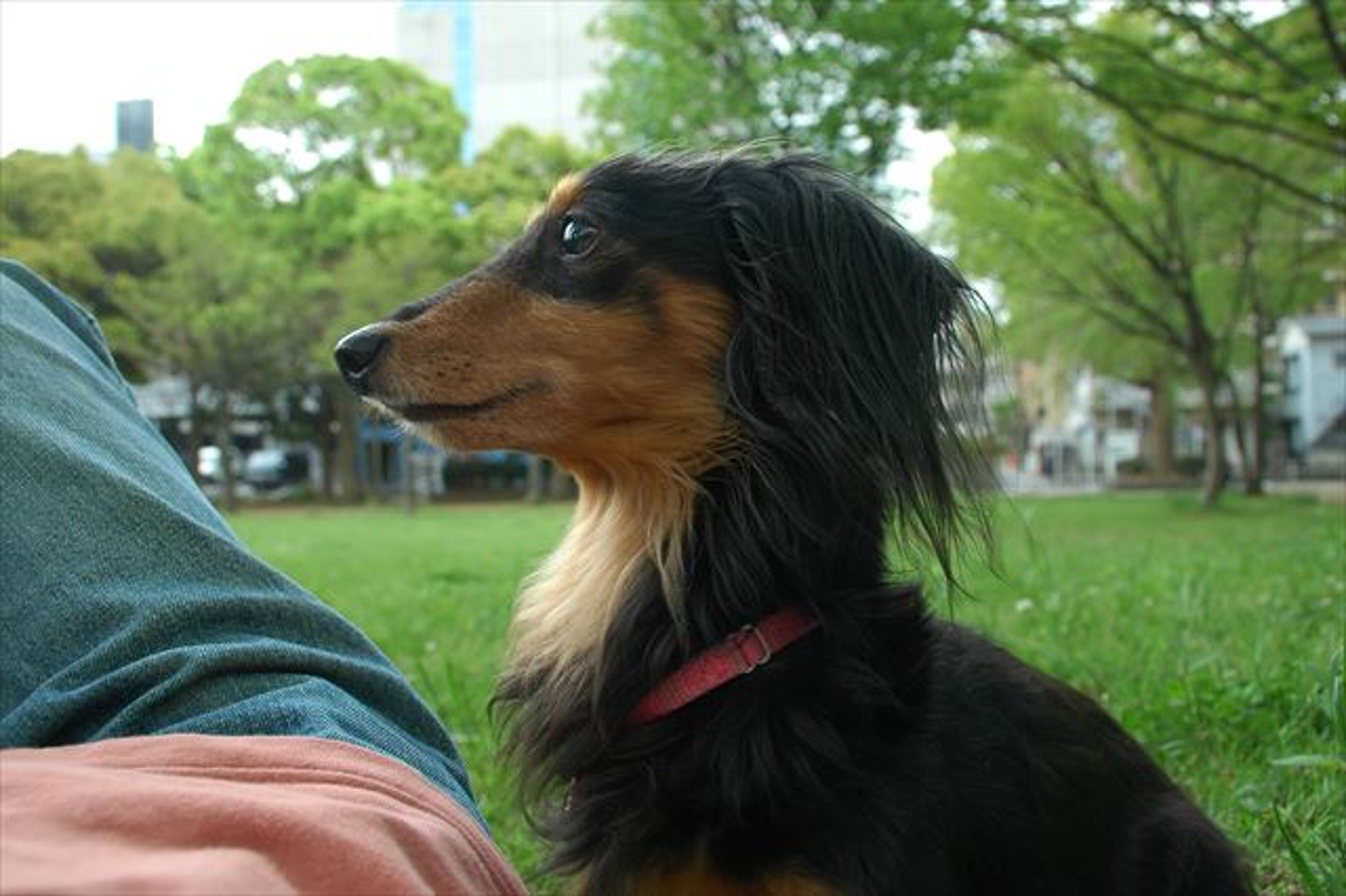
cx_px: 673
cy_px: 448
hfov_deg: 57.2
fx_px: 1233
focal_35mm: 33
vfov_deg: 39.9
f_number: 7.1
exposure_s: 1/60
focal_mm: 22
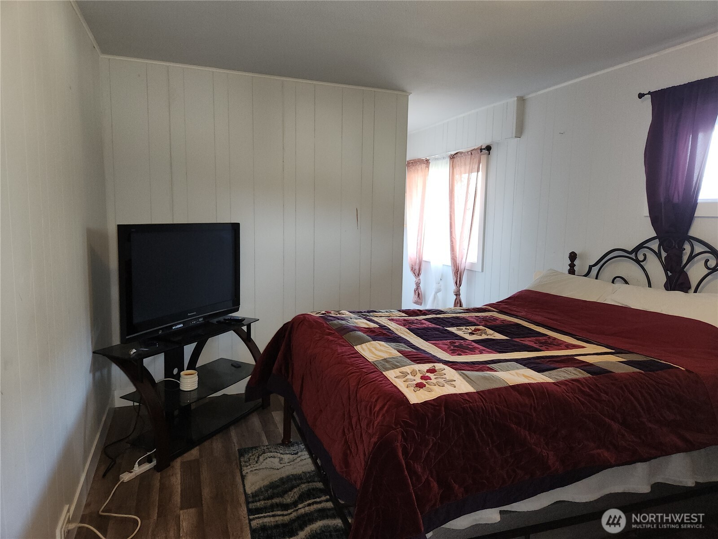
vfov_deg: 58.9
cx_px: 359
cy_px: 270
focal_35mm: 23
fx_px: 477
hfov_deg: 73.9
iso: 160
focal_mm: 5.4
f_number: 1.8
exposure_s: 1/24
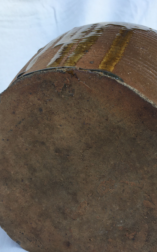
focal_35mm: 39
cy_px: 156
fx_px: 267
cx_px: 86
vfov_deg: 49.9
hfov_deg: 32.7
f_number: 2.2
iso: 25
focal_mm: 4.15
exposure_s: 1/212
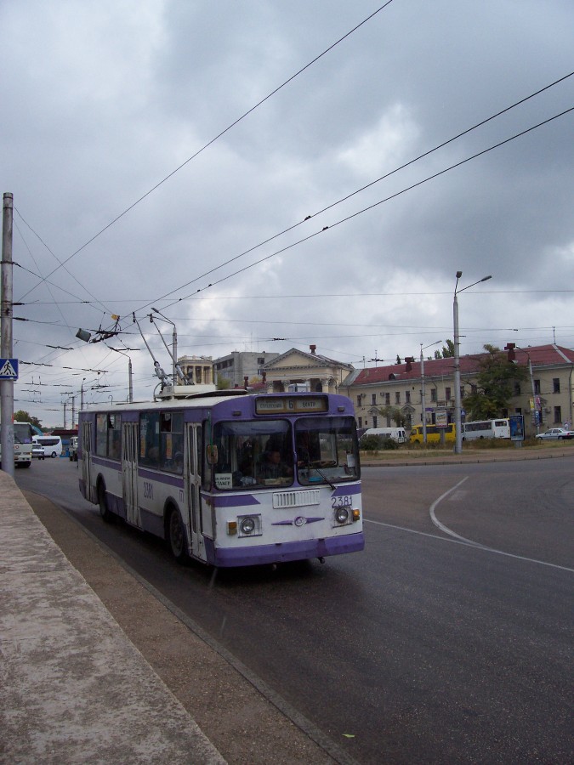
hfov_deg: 41.8
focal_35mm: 34
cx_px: 287
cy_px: 382
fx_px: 752
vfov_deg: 54.0
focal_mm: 5.6
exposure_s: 1/554
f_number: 2.7
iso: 80
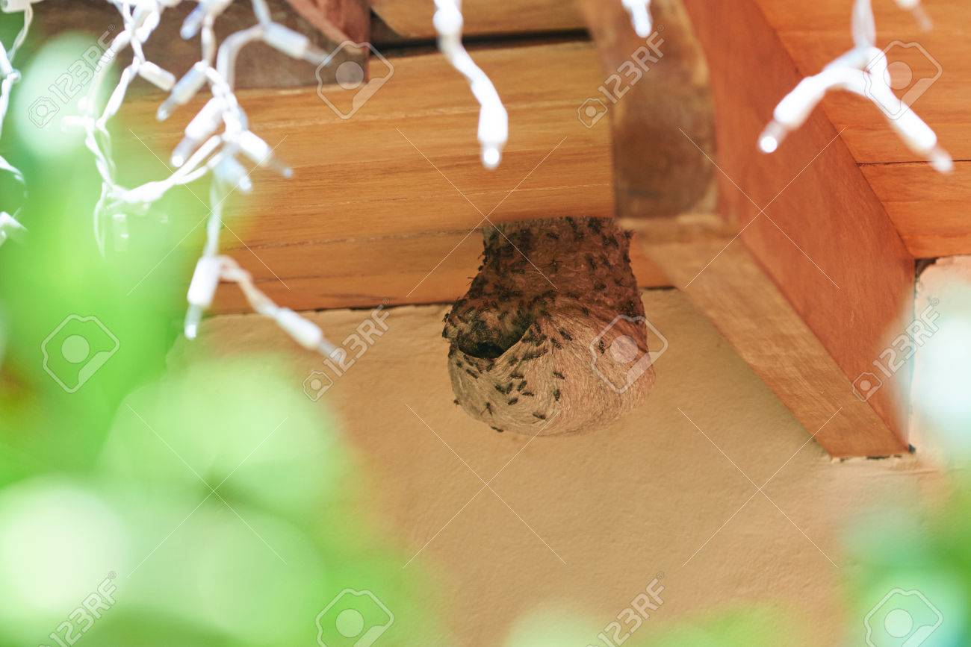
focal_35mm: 170
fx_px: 4585
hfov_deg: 12.1
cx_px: 486
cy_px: 324
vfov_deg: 8.1
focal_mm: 170
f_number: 8
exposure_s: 1/640
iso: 800
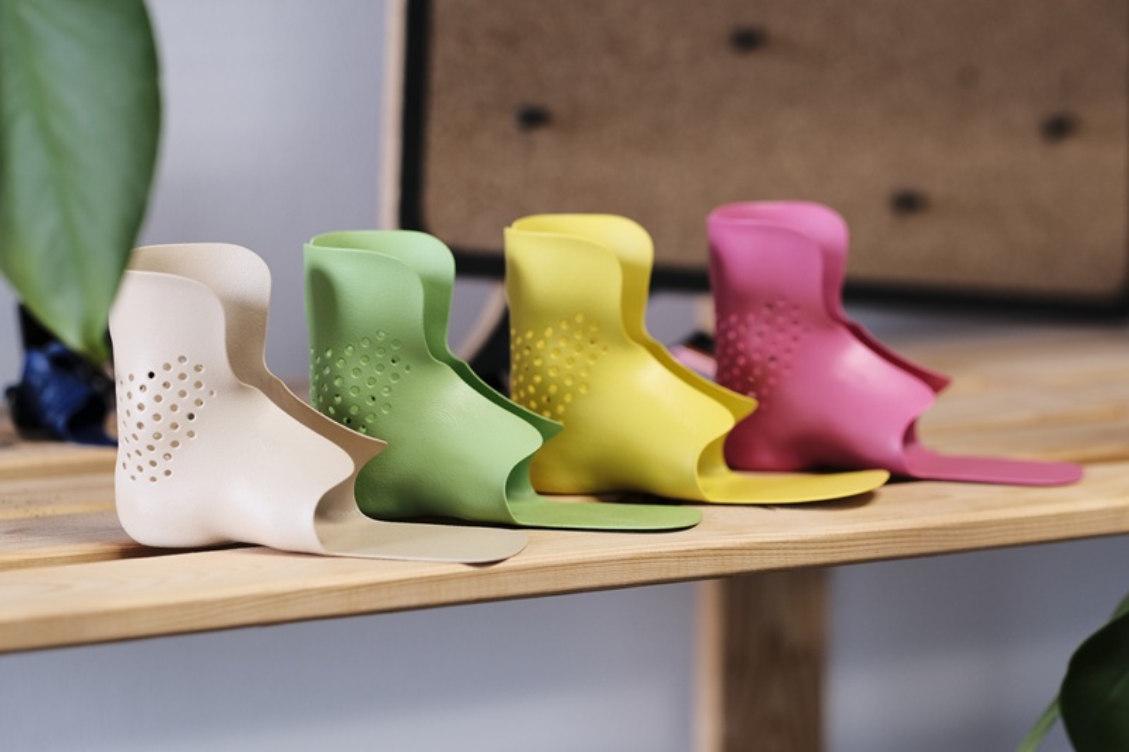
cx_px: 564
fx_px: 4233
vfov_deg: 10.2
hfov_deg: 15.2
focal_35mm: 135
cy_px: 376
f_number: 2.8
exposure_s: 1/80
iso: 320
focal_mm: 90
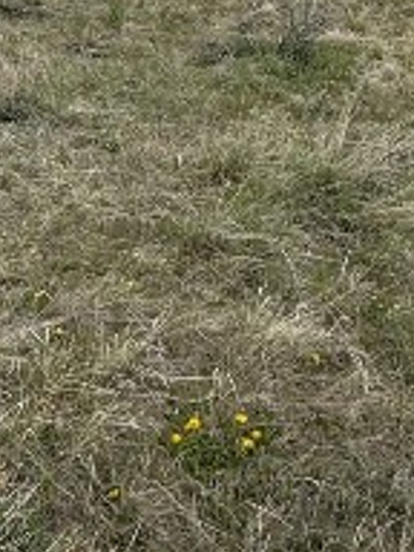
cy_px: -201
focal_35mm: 56
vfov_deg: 27.4
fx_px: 893
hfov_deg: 25.5
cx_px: 63
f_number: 2.2
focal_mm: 2.22
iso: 50
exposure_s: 1/2985
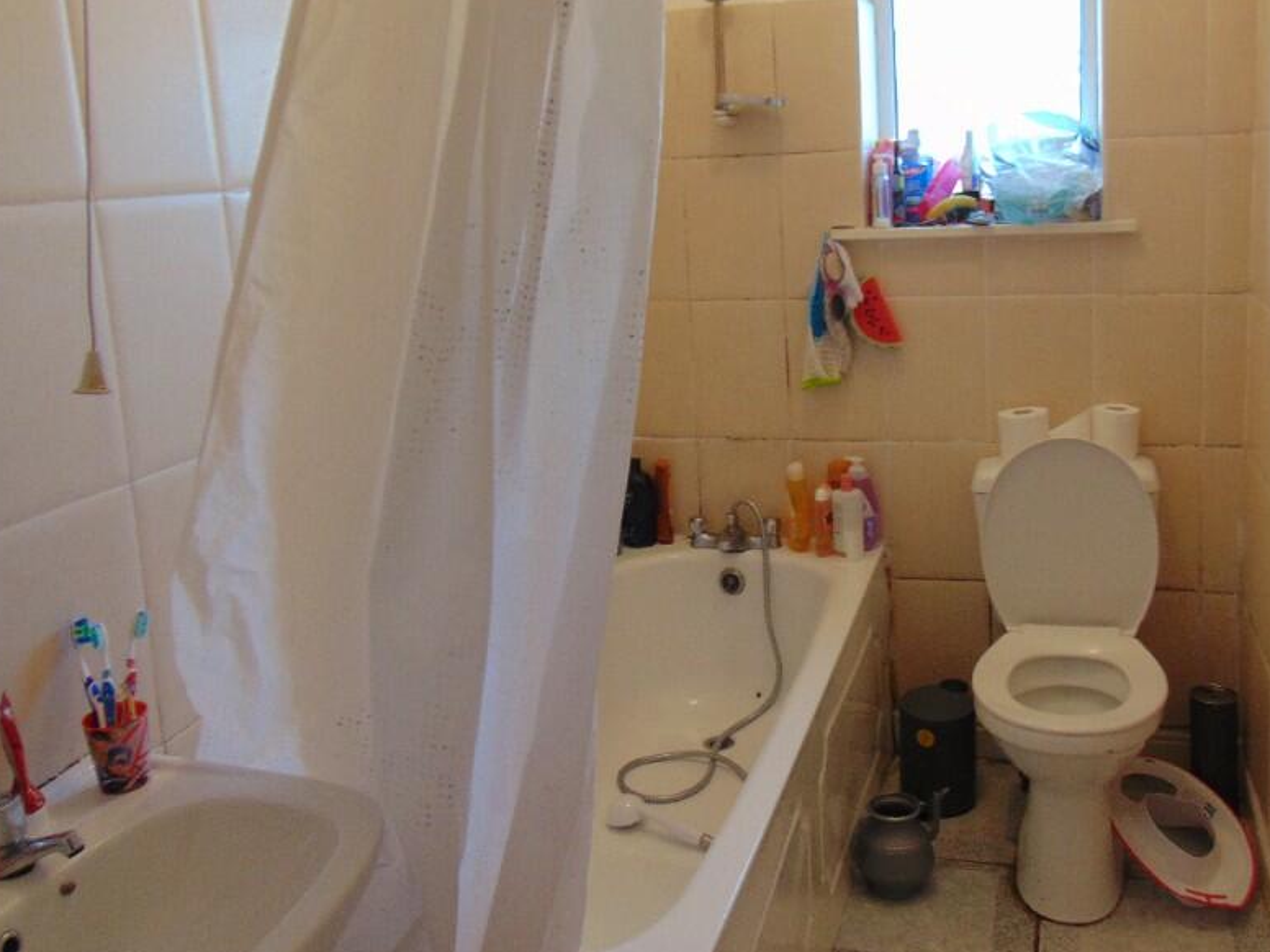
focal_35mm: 33
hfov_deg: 55.1
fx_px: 1211
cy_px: 361
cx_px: 736
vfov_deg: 42.6
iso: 100
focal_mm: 4.5
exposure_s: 1/30
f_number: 3
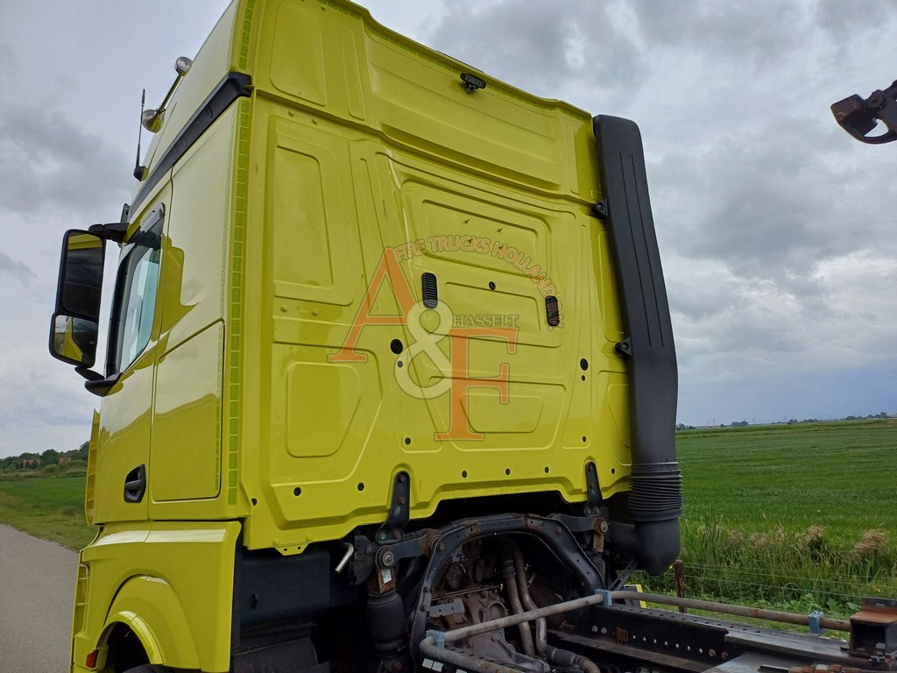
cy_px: 336
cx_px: 448
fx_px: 648
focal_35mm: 25
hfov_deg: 69.4
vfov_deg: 54.9
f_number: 1.8
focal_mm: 4.65
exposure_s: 1/898
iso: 50
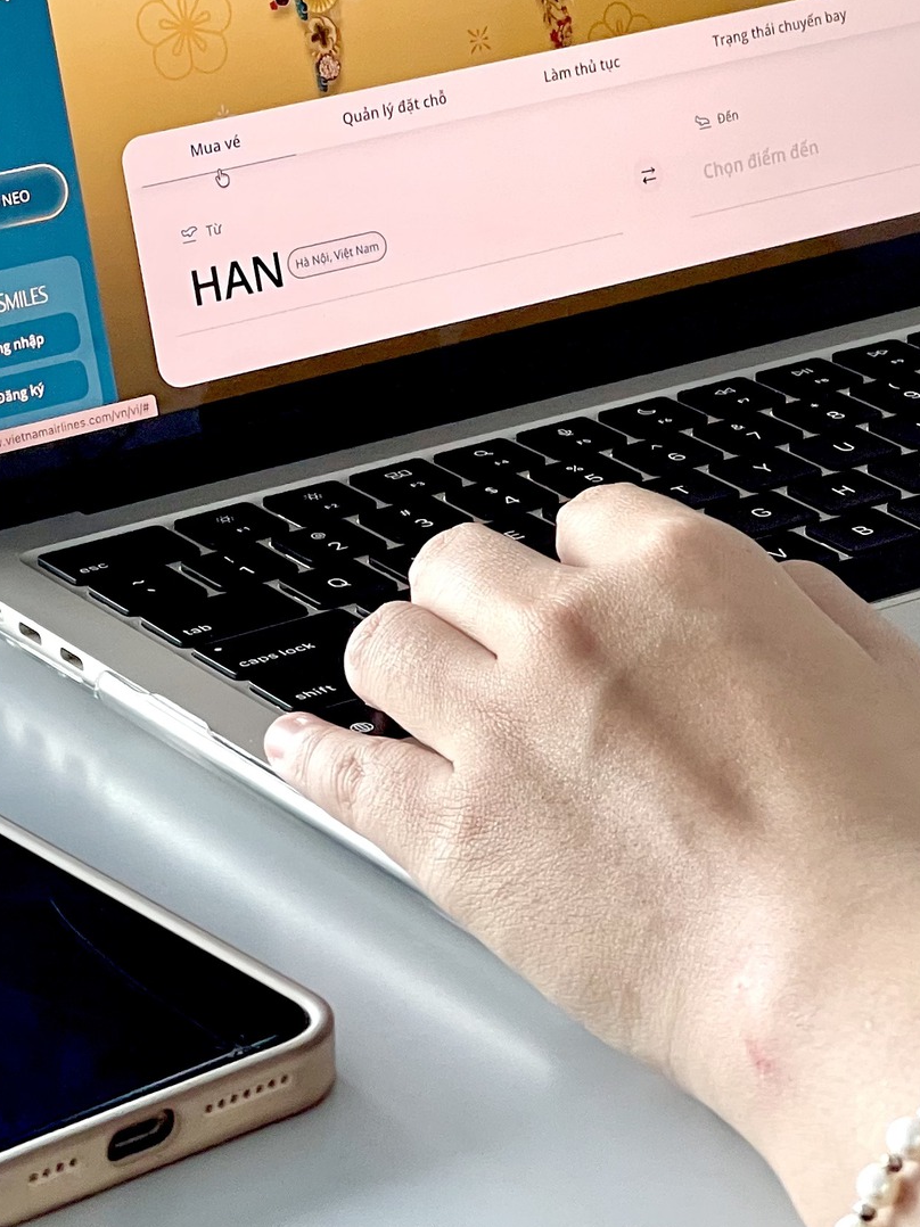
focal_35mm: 152
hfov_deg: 9.7
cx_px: 731
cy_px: 139
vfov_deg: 12.9
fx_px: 5388
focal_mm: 7.5
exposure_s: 1/100
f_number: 2.2
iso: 100
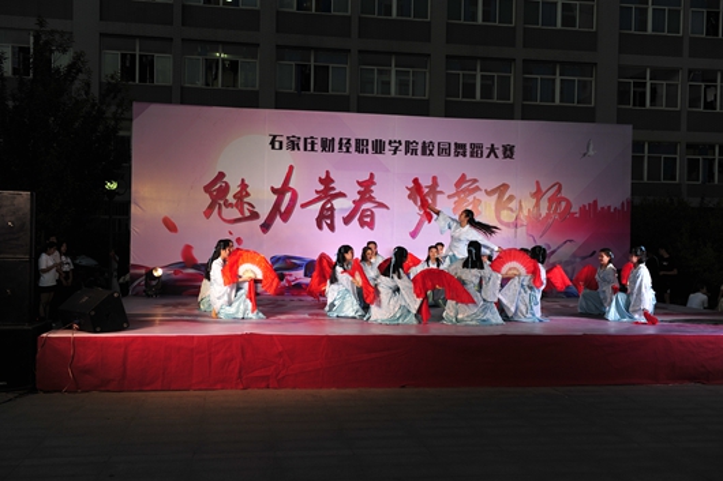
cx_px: 362
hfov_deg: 53.1
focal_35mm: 36
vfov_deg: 36.9
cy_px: 240
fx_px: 723
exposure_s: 1/80
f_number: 4.5
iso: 400
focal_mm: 36
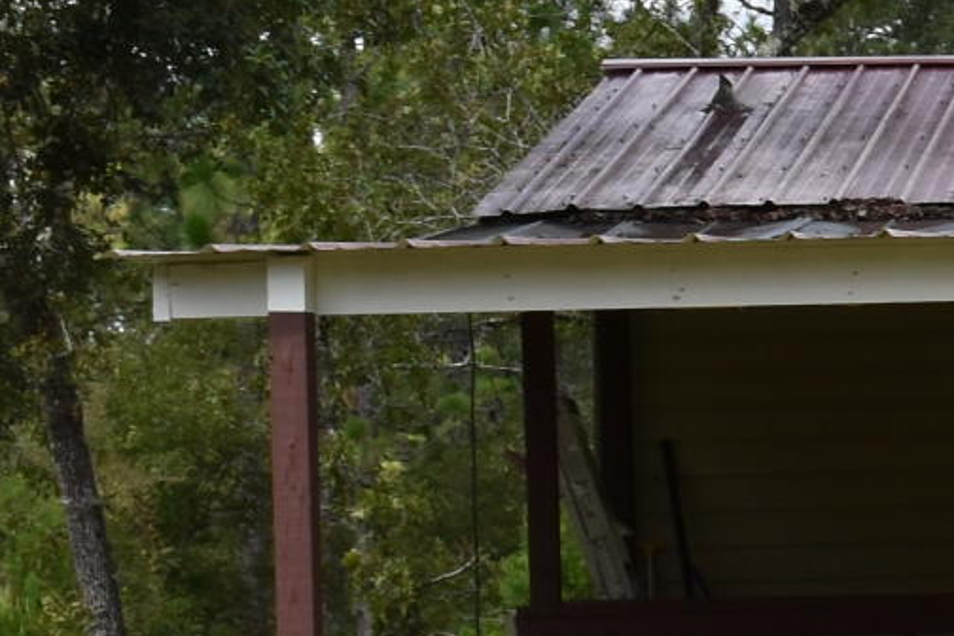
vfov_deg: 5.9
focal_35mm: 232
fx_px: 6148
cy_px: 526
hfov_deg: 8.0
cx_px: 2461
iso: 200
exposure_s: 1/320
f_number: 9
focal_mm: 26
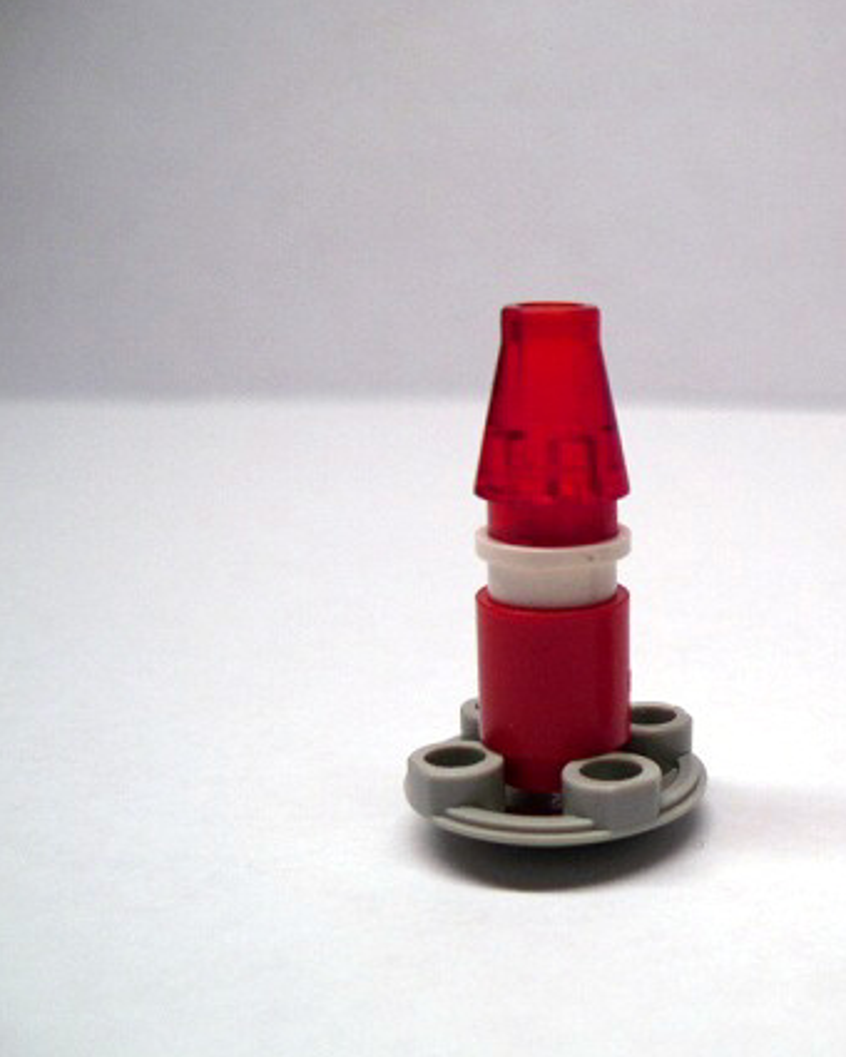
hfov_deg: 29.0
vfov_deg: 37.3
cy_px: 545
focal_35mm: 50
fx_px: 1565
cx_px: 771
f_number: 2.8
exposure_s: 1/53
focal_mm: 6
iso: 100
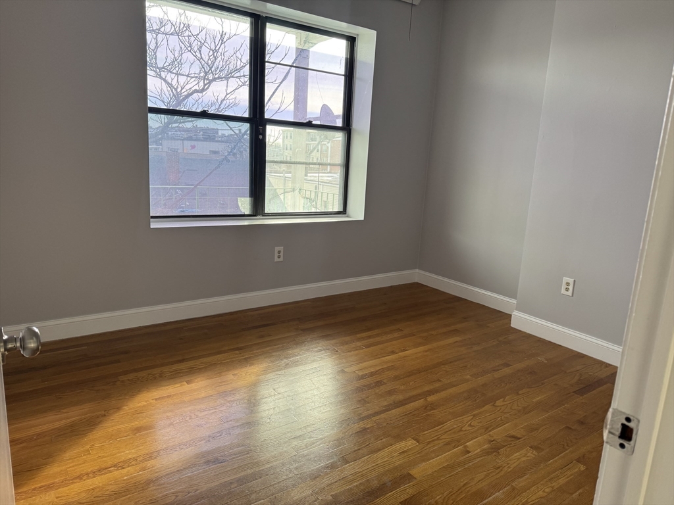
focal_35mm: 24
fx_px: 467
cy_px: 252
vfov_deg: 56.8
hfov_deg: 71.6
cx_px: 337
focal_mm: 6.76
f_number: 1.78
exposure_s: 1/121
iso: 125
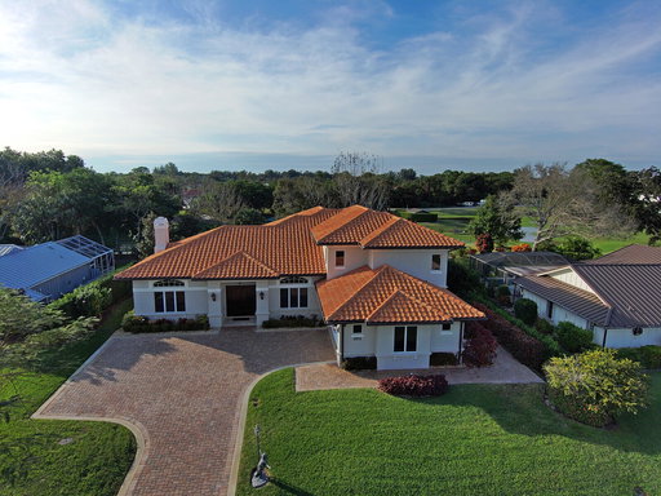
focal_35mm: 21
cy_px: 248
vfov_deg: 63.4
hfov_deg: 79.0
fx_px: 401
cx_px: 330
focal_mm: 3.7
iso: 100
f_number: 2.8
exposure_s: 1/2043
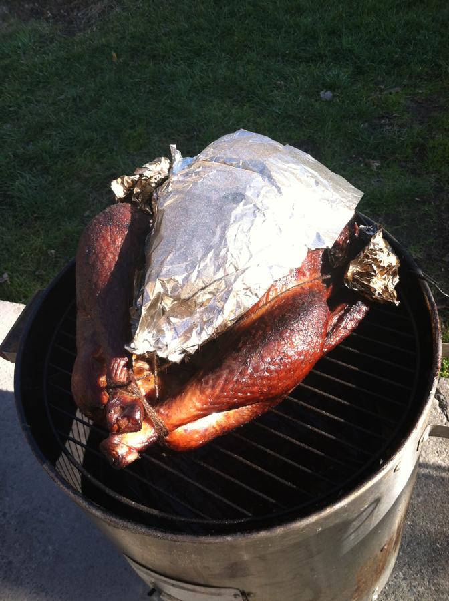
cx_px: 224
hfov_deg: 40.6
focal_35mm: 35
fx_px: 607
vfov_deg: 52.7
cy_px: 300
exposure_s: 1/268
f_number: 2.8
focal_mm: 3.85
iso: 80
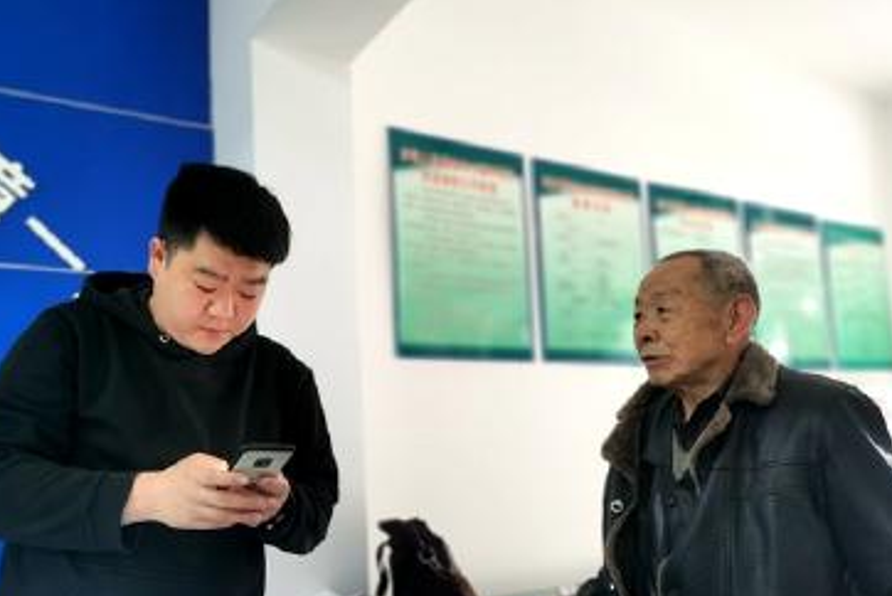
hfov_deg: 60.2
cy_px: 364
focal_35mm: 31
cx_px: 434
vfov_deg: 42.1
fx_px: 769
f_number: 1.6
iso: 320
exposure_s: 1/50
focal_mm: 5.56
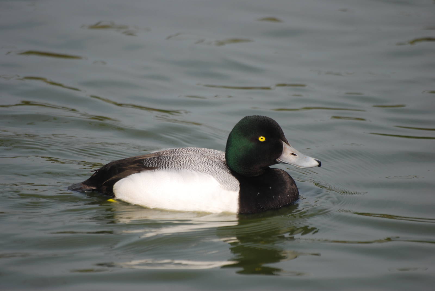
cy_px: 146
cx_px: 218
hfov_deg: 4.6
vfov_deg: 3.1
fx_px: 5444
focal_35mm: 450
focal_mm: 300
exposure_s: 1/640
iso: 200
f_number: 5.6
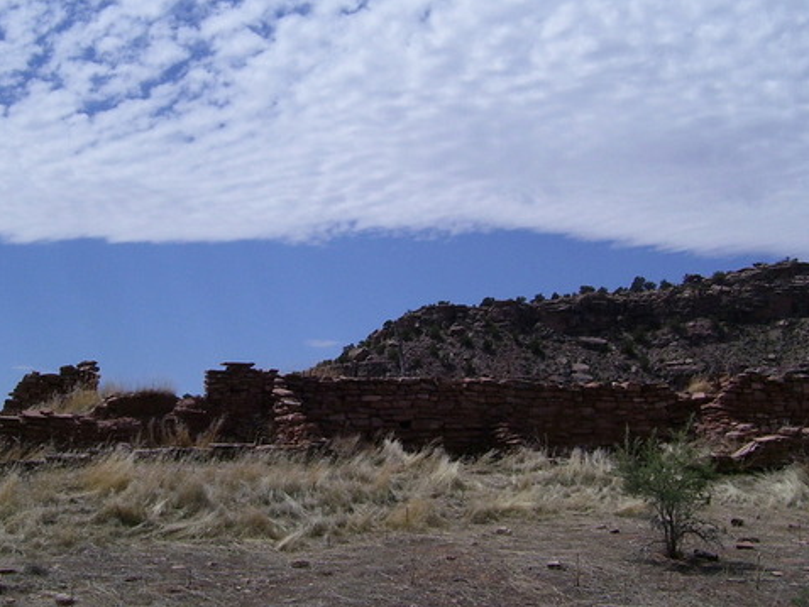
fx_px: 1286
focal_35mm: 55
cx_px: 299
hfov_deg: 34.7
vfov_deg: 26.5
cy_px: 245
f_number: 4.8
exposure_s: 1/1500
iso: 80
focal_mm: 5.6
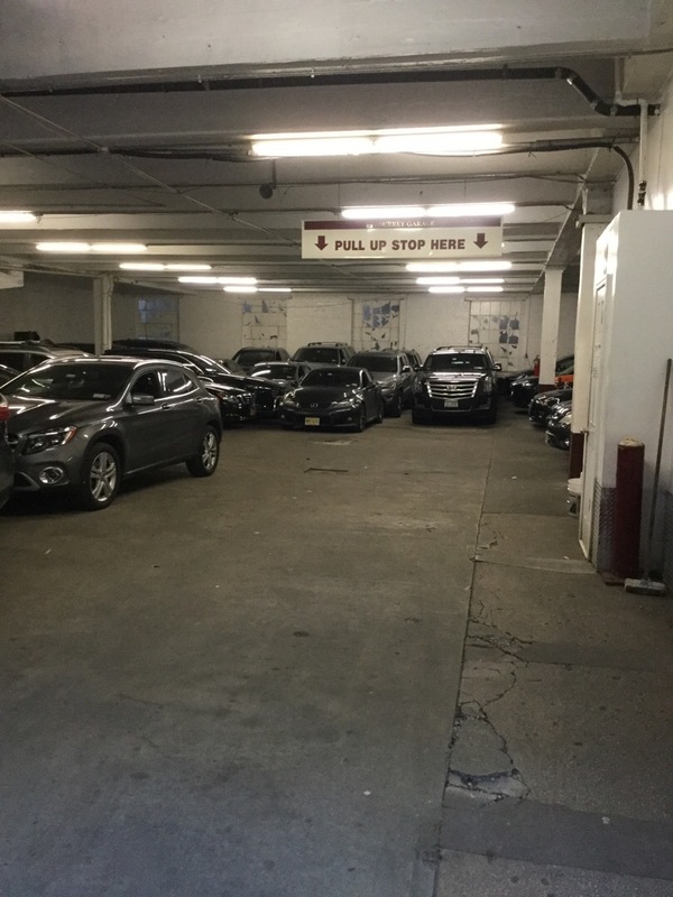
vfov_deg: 58.4
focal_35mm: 31
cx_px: 336
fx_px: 804
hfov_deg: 45.4
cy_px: 448
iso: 200
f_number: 2.4
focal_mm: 3.3
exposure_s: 1/30
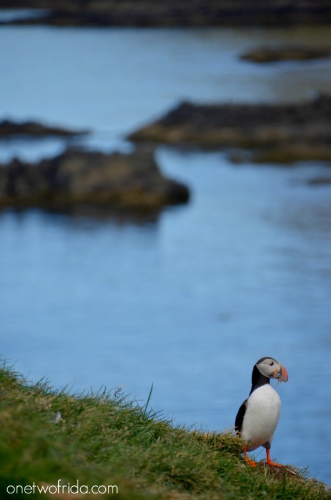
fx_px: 5611
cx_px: 166
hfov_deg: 3.4
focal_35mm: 405
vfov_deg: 5.1
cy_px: 250
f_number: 6.3
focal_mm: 270
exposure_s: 1/2000
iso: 250
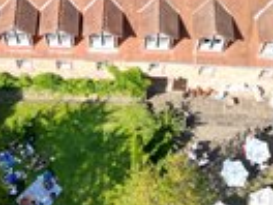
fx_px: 576
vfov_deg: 19.3
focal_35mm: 73
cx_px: 110
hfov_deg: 26.6
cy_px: -21
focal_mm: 6.72
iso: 130
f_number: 1.7
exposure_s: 1/1600
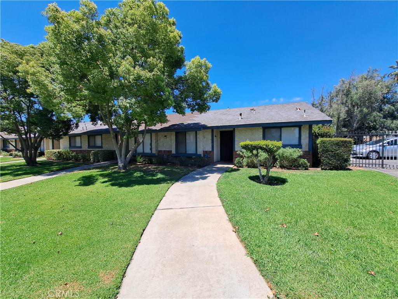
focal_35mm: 13
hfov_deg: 106.2
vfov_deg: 89.9
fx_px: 149
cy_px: 150
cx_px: 199
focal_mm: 1.74
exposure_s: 1/962
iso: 50
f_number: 2.2
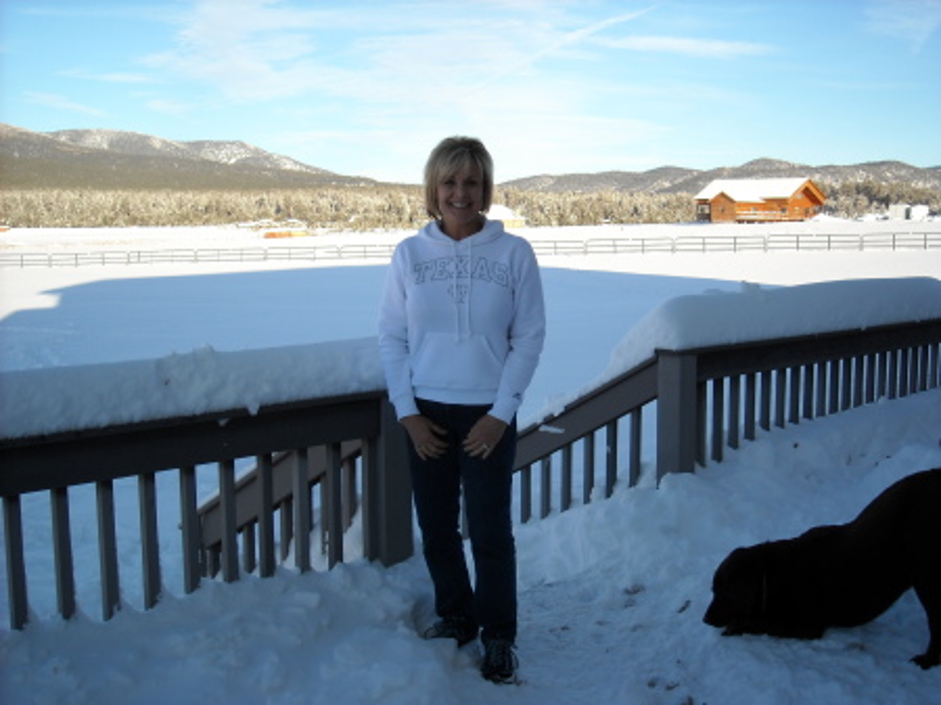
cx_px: 470
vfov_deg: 32.8
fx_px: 1195
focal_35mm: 44
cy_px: 352
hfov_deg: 43.0
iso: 64
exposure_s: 1/458
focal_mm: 7.1
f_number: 3.1
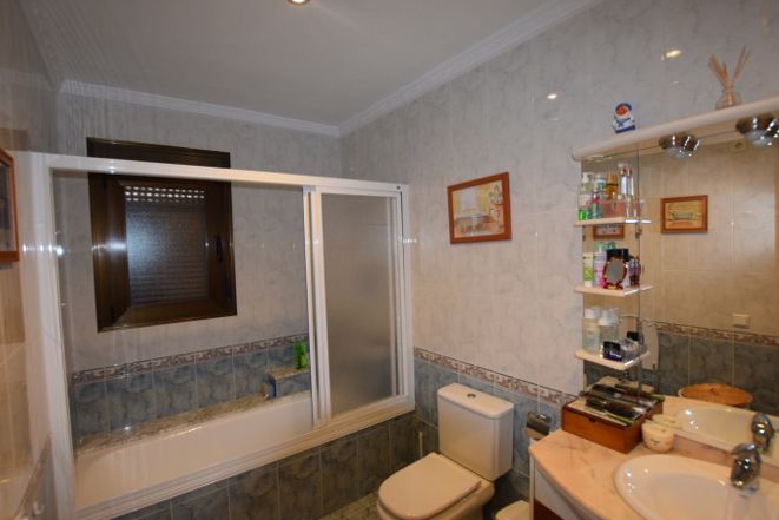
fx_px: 346
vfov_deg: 73.8
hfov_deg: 96.7
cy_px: 264
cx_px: 378
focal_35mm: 16
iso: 800
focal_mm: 10
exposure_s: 1/80
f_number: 4.5
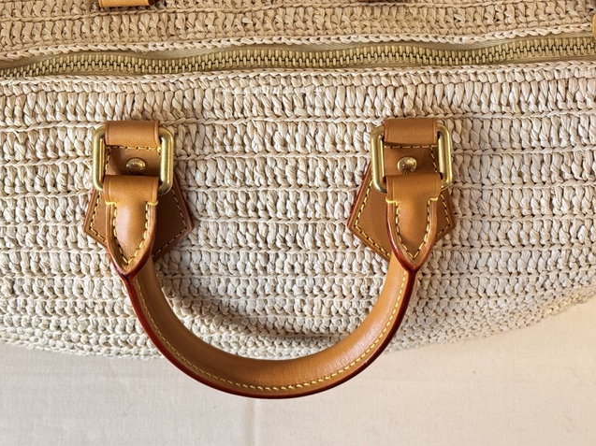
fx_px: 1308
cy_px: 107
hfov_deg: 25.7
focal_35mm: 76
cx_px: 290
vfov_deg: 19.2
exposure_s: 1/53
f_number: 1.78
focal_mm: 6.76
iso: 160
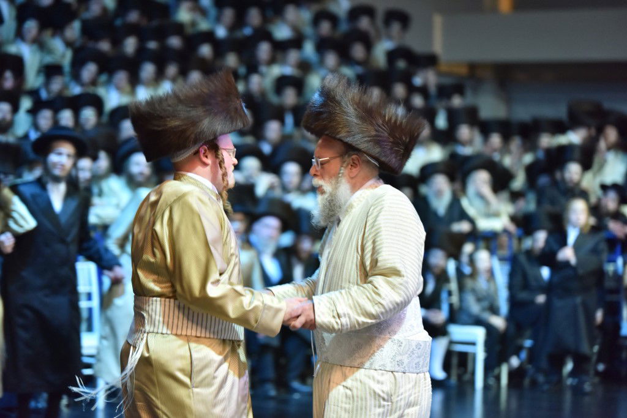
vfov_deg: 10.2
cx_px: 314
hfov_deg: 15.2
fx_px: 2351
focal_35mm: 135
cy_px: 209
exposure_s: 1/100
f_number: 2.8
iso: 2000
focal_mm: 135
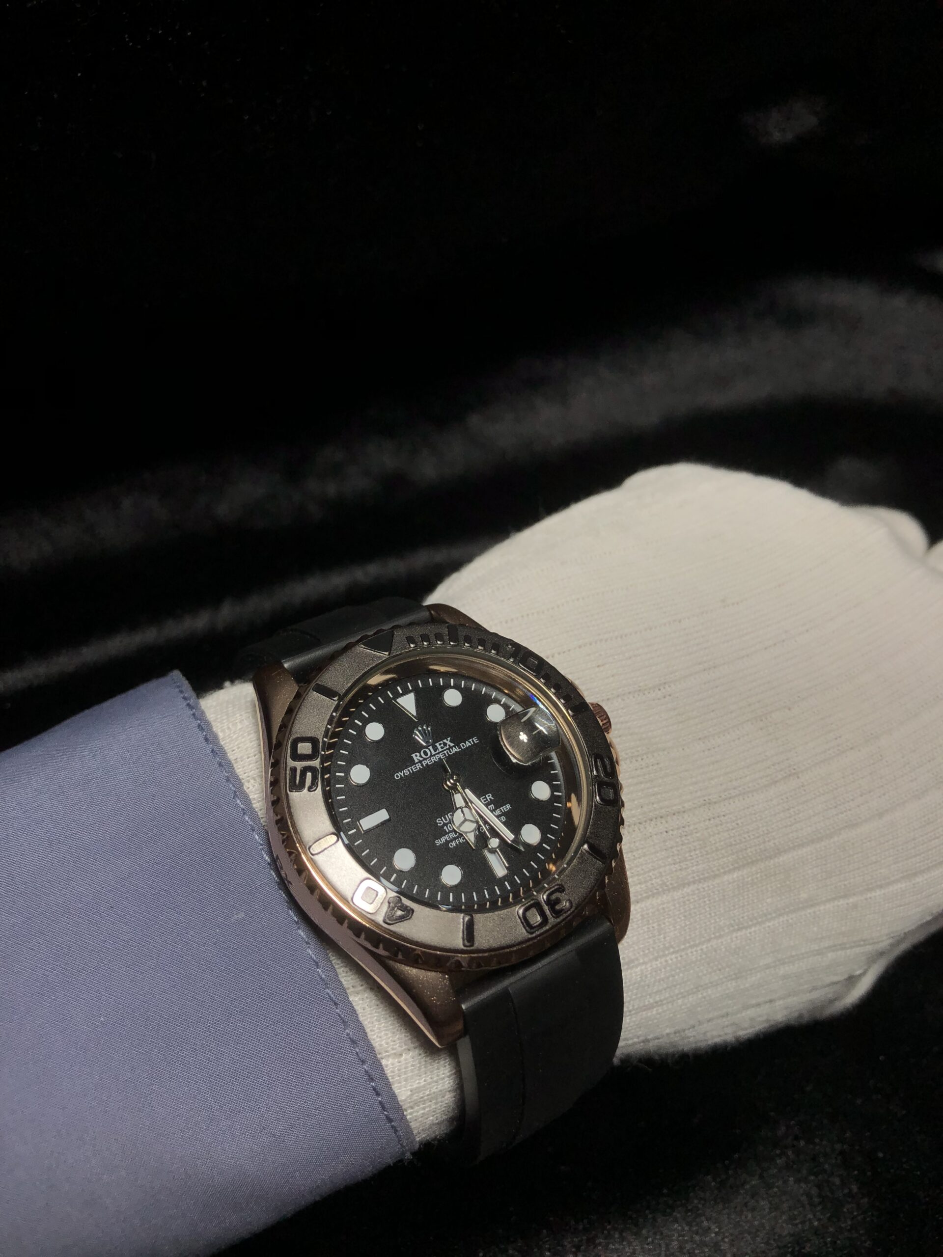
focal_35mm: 28
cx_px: 472
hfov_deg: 49.7
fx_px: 1017
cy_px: 628
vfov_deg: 63.4
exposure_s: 1/155
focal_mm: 3.99
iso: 20
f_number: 1.8
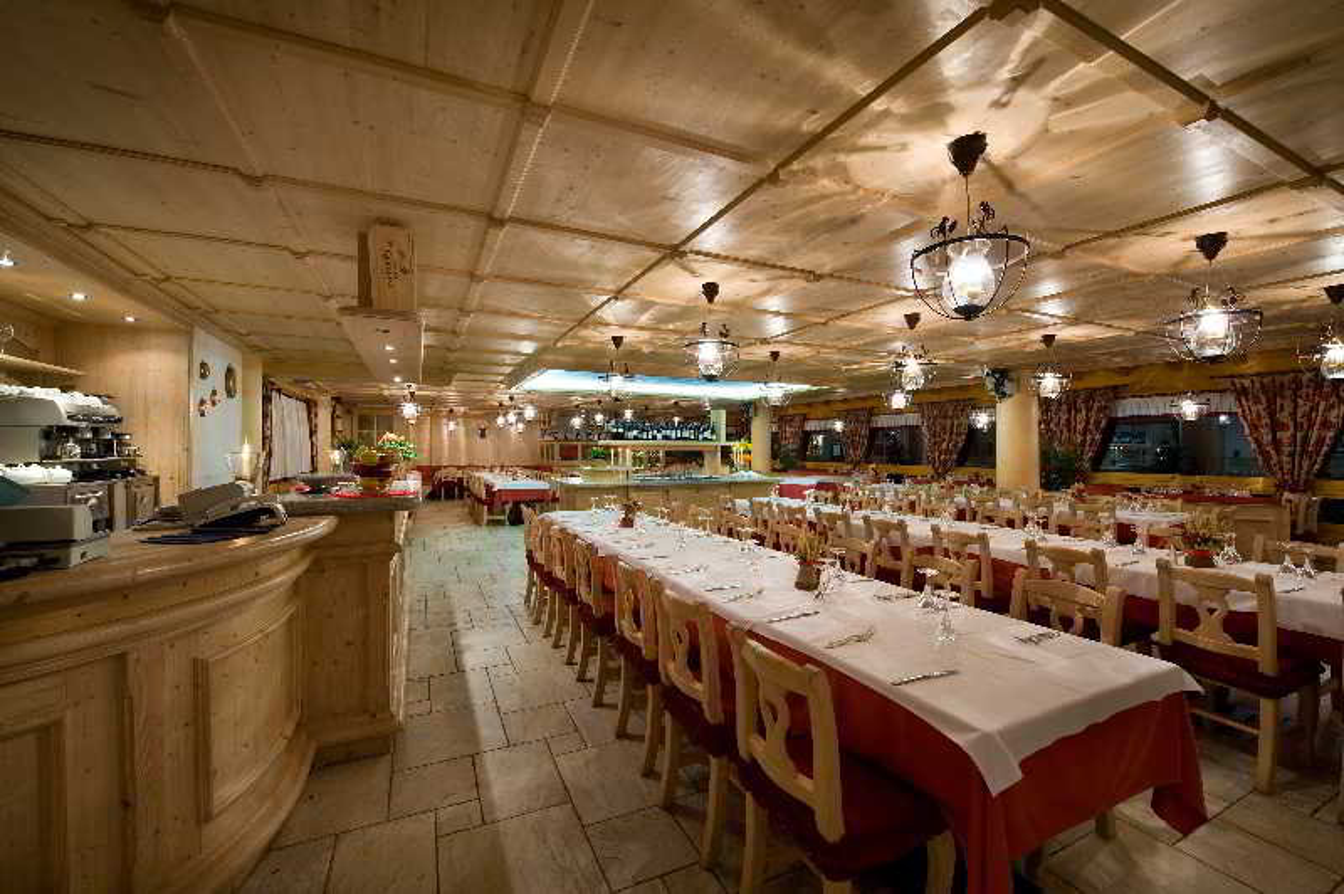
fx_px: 522
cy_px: 447
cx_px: 672
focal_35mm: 14
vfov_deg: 81.1
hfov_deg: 104.3
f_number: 10
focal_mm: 14
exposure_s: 1/1.25
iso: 200
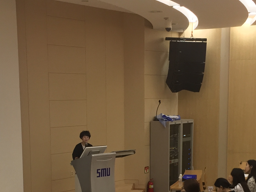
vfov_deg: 19.9
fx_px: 532
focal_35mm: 72
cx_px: 123
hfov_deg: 27.0
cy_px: 186
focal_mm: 4.15
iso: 125
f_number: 2.2
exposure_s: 1/30
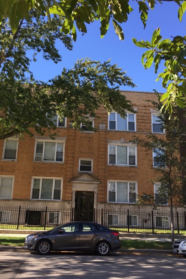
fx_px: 240
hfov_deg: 42.3
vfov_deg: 60.3
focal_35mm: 31
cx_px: 87
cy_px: 142
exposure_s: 1/599
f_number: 2.2
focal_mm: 4.15
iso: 32
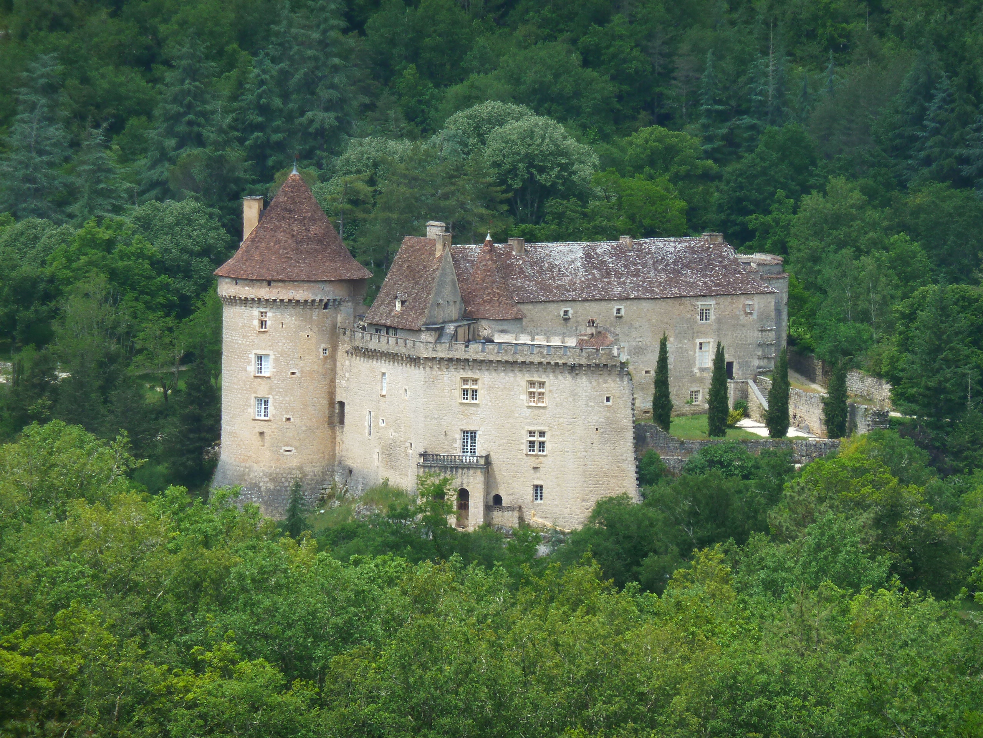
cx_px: 492
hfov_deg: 7.6
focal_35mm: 260
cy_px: 369
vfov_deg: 5.7
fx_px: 7383
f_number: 4.7
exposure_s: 1/320
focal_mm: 42.6
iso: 80
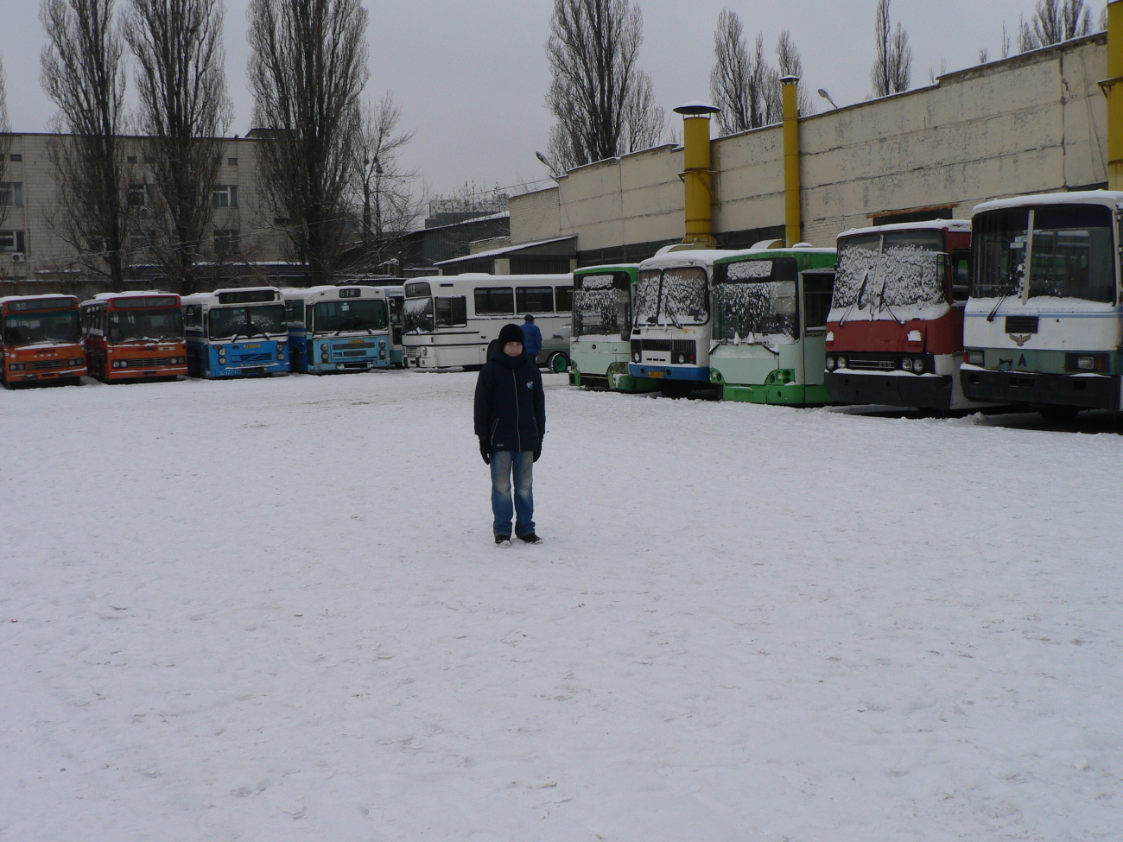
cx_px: 562
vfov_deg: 39.7
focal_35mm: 36
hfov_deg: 51.4
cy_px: 421
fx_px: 1168
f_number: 4.5
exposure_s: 1/400
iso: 80
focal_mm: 6
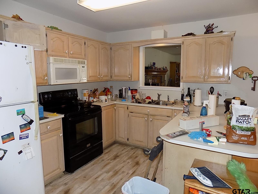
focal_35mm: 23
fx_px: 171
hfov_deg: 73.9
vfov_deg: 58.9
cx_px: 129
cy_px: 97
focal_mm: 4
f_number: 3.1
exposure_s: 1/30
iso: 200
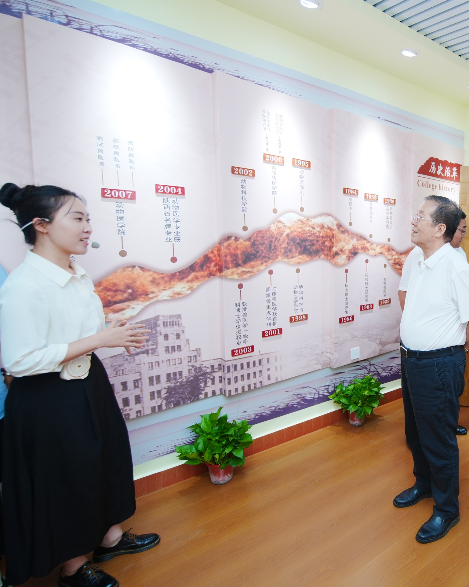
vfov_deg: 75.0
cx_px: 442
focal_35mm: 22
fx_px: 382
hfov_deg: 53.2
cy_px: 287
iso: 400
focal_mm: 15
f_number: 2.8
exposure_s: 1/200
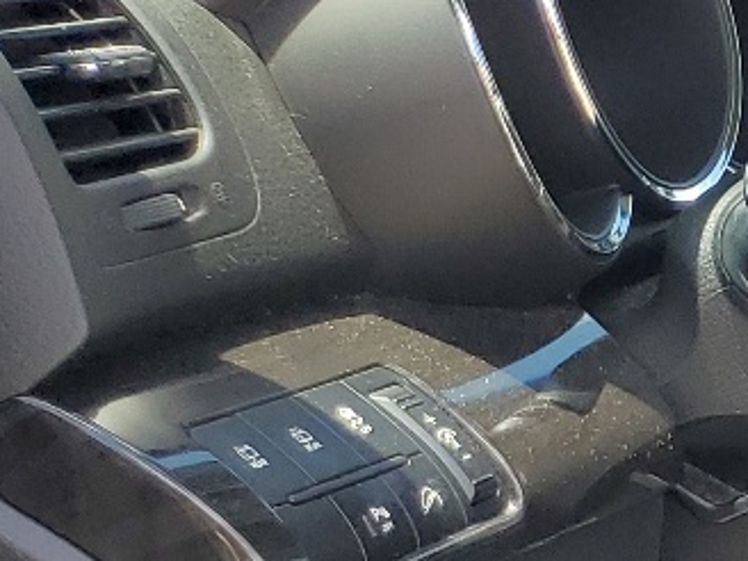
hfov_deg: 12.2
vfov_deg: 11.3
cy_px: 780
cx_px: 1822
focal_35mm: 127
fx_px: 2744
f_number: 1.5
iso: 50
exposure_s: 1/588
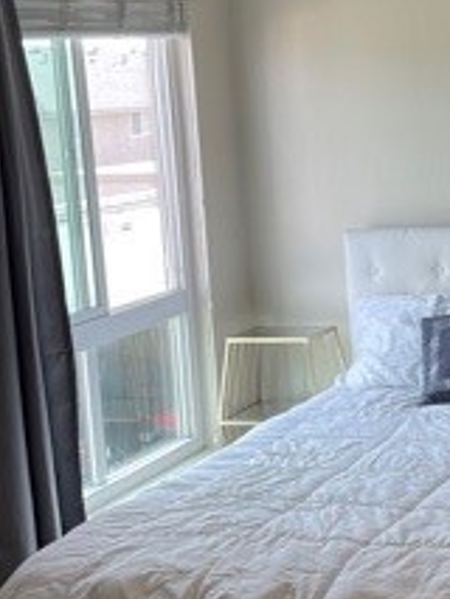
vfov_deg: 25.0
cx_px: 540
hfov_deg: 18.0
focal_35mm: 78
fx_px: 1351
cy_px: 245
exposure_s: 1/120
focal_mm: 5.1
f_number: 1.6
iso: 50
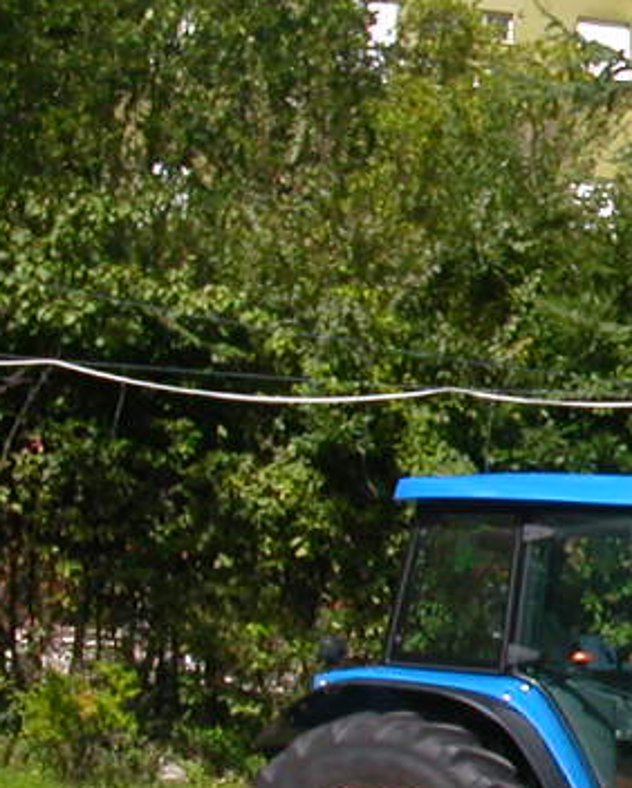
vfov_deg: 18.2
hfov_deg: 13.3
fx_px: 2453
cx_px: 1118
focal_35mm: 105
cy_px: 497
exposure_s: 1/581
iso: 100
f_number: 4.5
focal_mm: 5.6
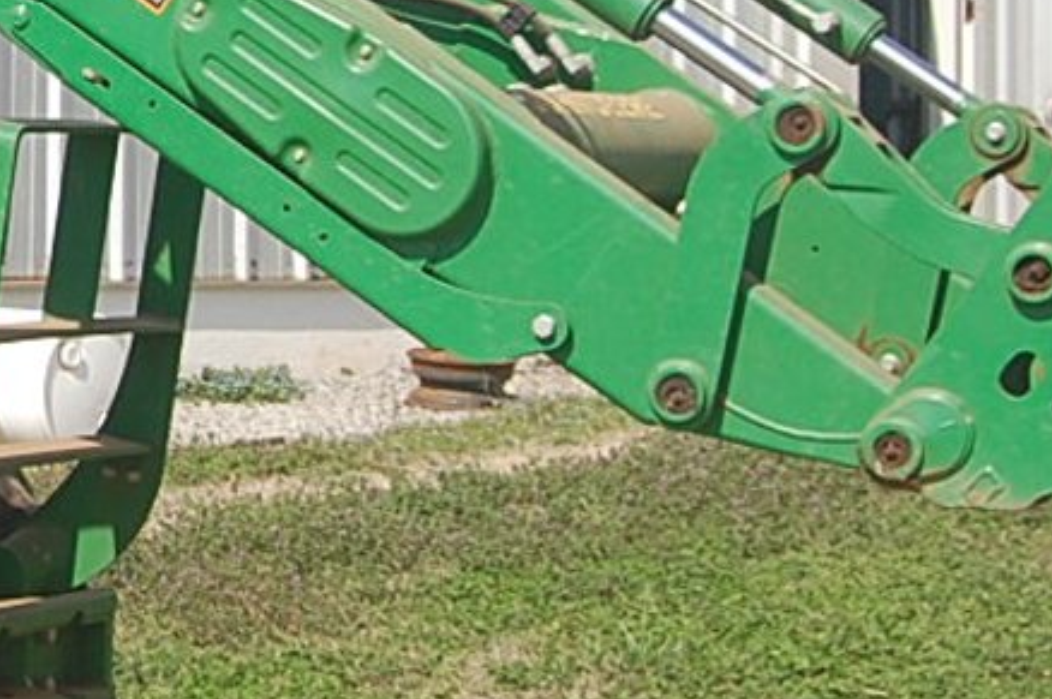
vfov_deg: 8.9
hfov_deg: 12.8
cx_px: -549
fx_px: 4437
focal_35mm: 152
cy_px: -37
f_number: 9
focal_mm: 26
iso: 200
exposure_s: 1/320
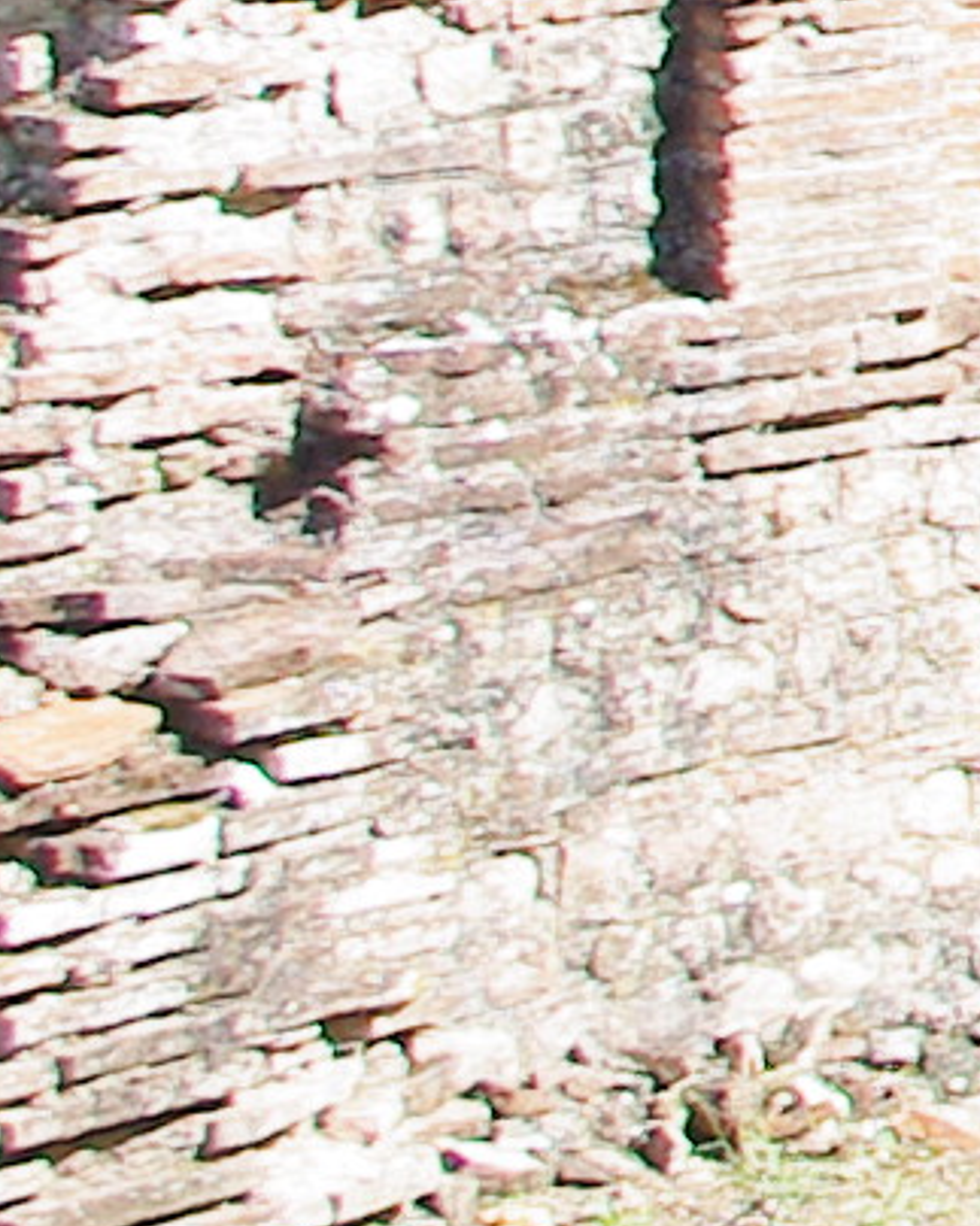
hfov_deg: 5.2
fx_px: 8813
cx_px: 4591
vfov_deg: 7.7
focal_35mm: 243
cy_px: -941
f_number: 6.7
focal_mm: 18
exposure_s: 1/180
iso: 200
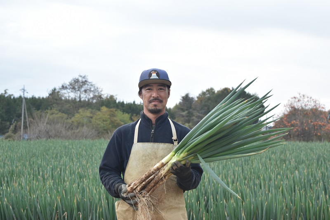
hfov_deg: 33.4
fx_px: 550
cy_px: 110
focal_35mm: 60
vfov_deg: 22.6
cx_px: 165
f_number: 5.6
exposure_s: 1/100
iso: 400
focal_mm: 40
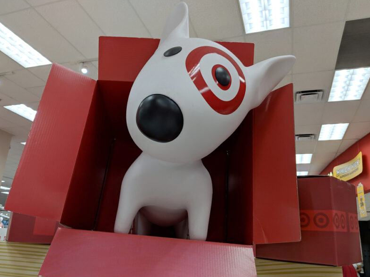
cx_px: 176
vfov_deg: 48.3
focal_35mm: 29
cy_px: 136
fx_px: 310
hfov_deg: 61.6
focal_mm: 4.44
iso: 52
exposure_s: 1/125
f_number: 1.8
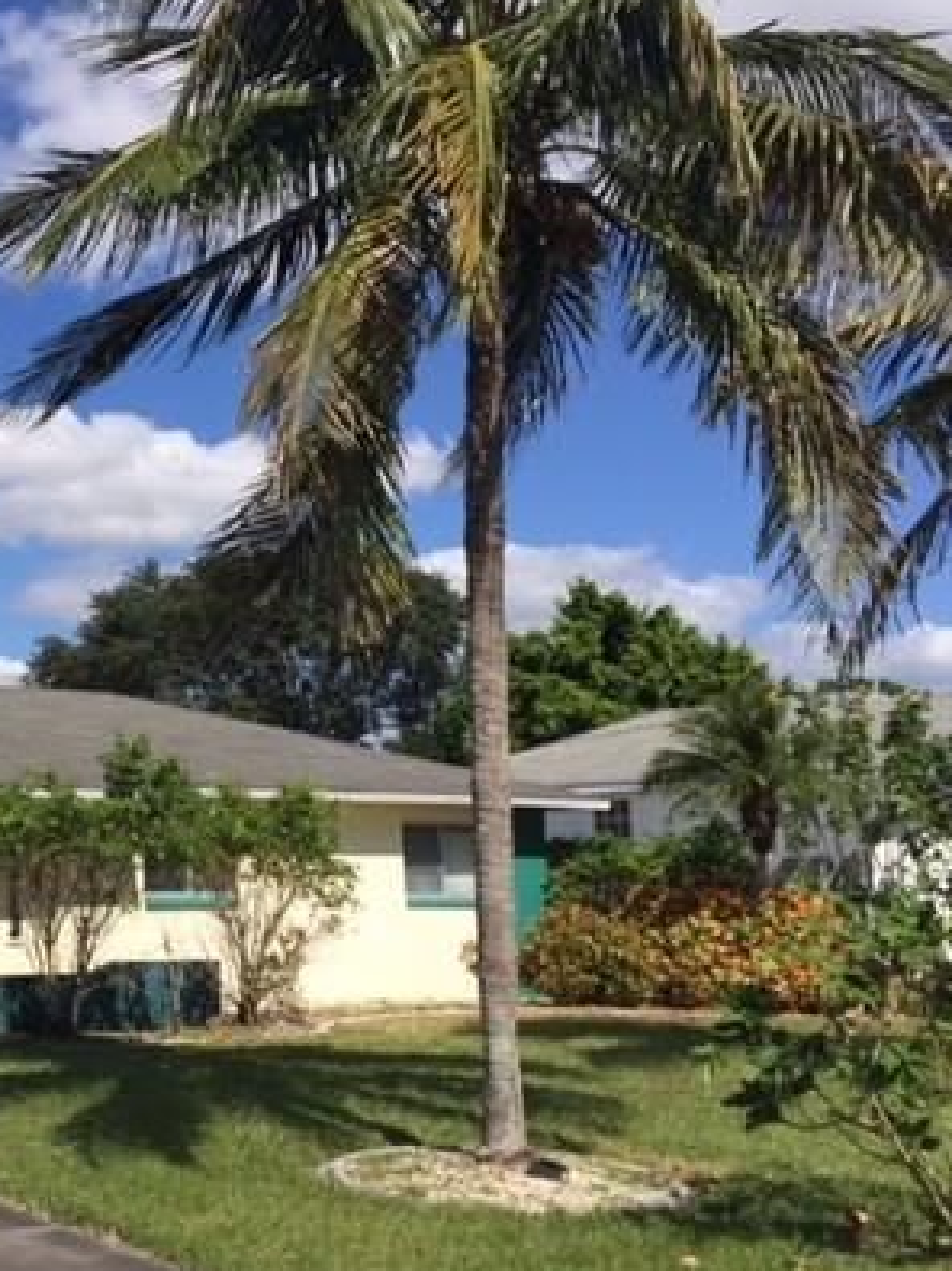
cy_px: 579
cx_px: 26
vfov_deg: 40.4
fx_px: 1724
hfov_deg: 29.1
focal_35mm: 47
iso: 32
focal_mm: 4.15
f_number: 2.2
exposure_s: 1/2825
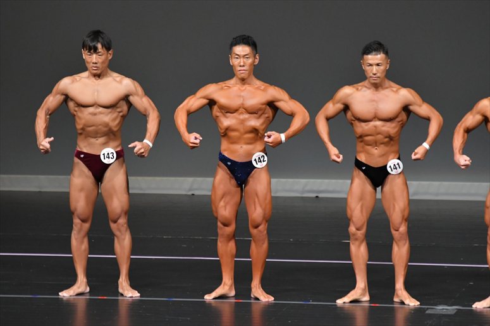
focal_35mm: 345
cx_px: 245
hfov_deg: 6.0
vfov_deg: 4.0
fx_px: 4694
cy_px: 163
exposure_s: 1/400
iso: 4000
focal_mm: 230
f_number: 5.6
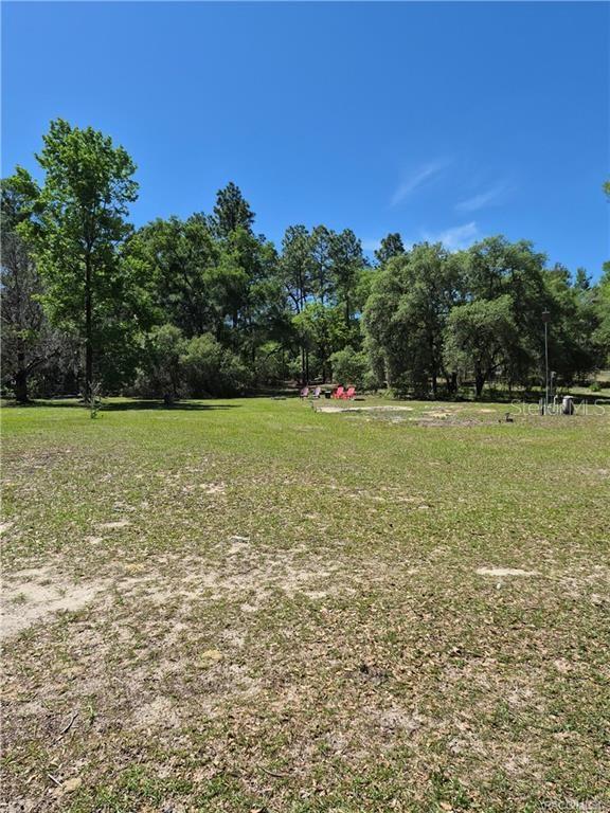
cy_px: 406
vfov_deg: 73.9
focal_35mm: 23
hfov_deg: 58.9
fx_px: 540
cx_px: 305
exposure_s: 1/5312
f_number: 1.8
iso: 80
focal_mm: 5.4
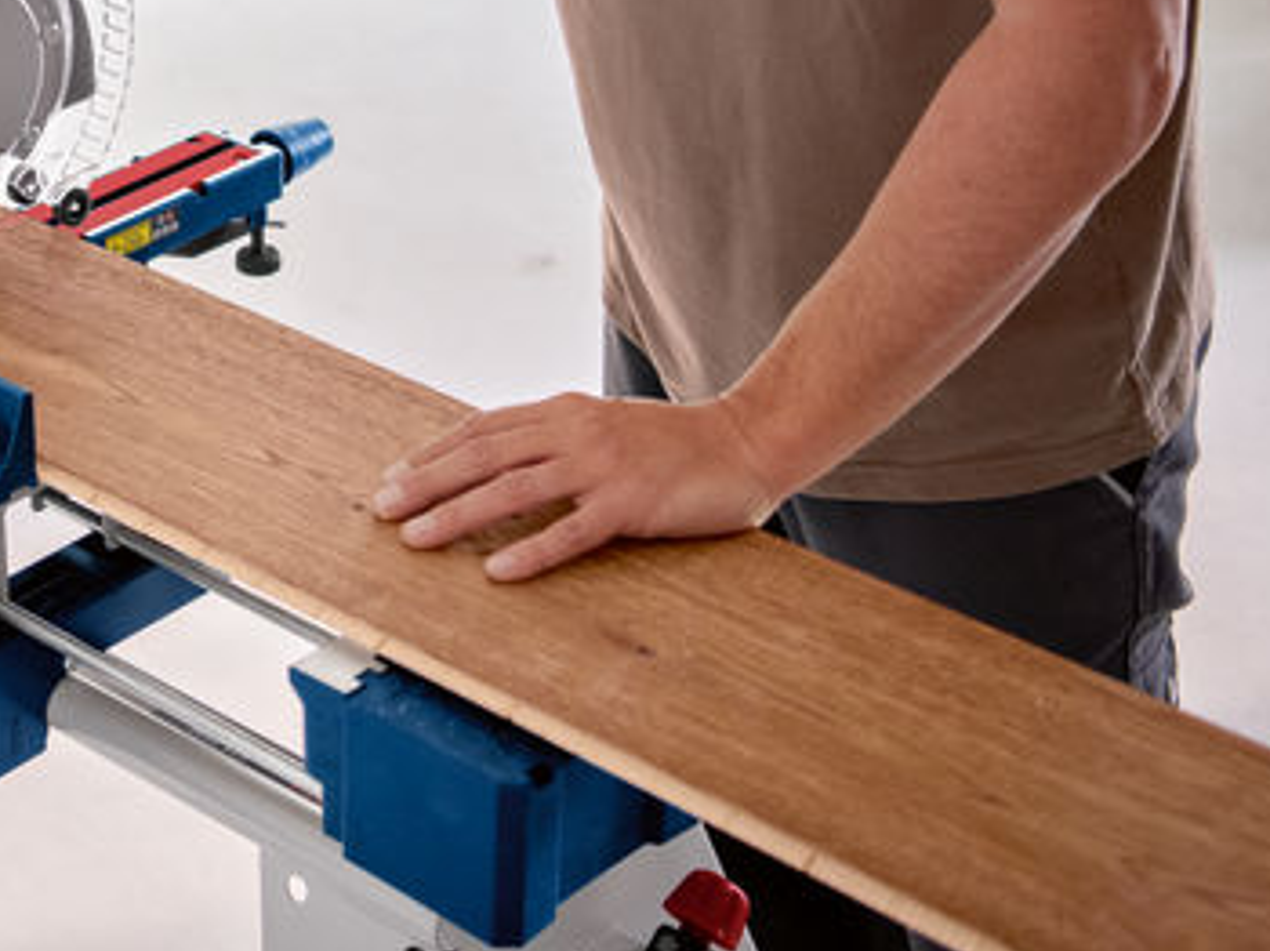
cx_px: -69
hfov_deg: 21.3
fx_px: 3226
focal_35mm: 88
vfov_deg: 16.5
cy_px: 38
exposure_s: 1/160
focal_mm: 40
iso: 640
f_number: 2.8
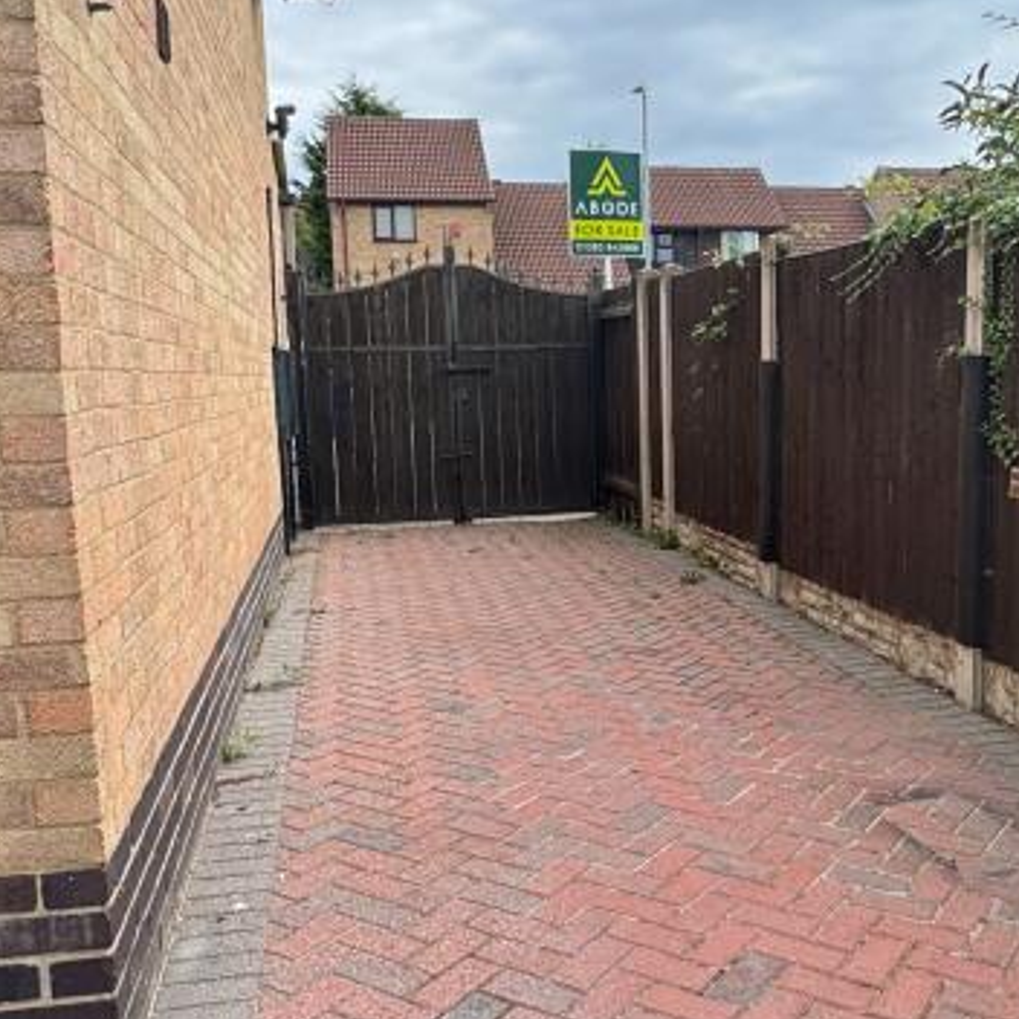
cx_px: 634
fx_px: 1199
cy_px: 527
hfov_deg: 45.7
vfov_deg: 46.0
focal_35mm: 36
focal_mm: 2.22
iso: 50
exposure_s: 1/669
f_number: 2.2
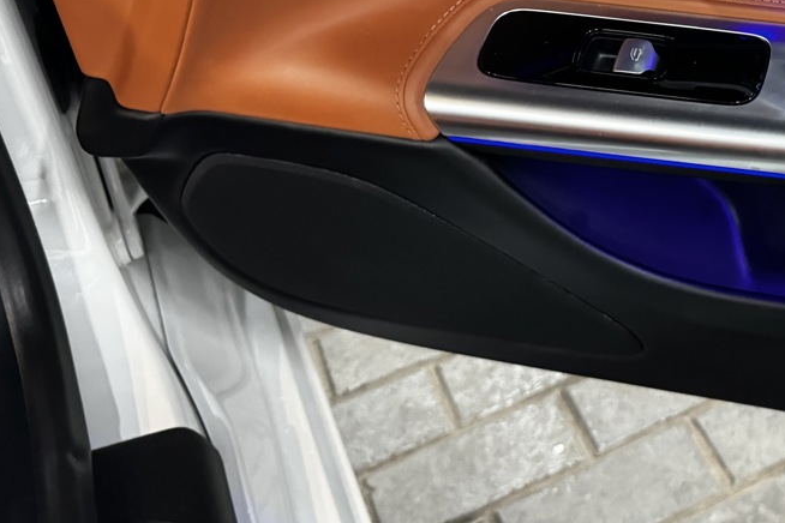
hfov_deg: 32.7
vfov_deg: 23.3
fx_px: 1199
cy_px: -29
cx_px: 821
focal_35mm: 55
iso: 800
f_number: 1.78
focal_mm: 6.86
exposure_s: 1/50
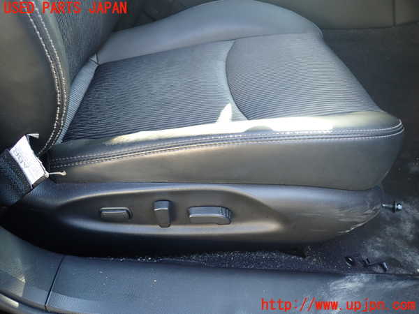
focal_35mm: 25
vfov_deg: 54.9
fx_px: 303
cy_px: 157
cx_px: 210
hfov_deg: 69.4
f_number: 2
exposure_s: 1/60
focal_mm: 4.5
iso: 200
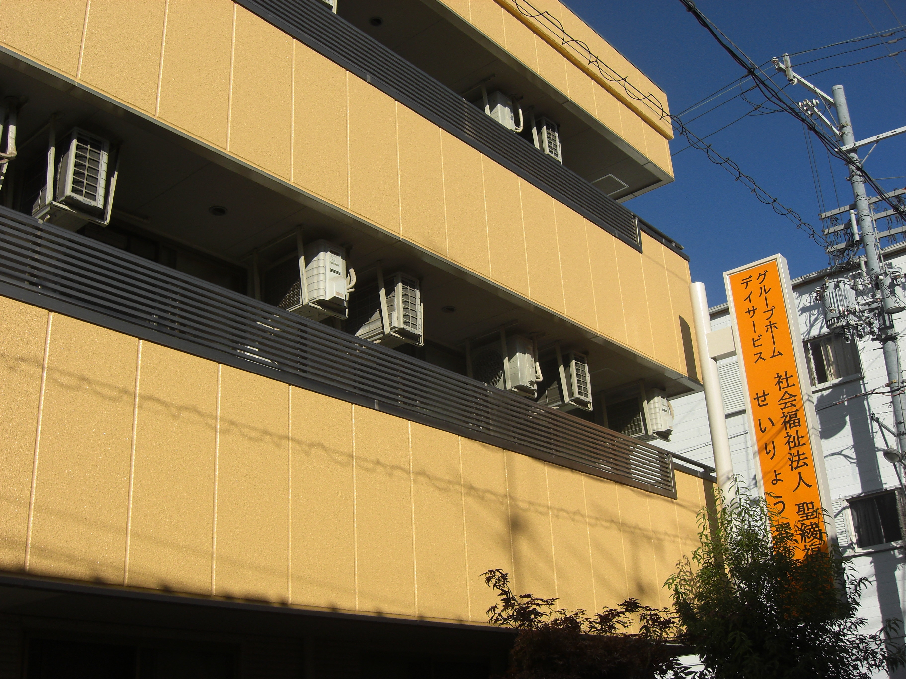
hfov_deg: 49.0
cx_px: 453
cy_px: 340
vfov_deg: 37.7
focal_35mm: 38
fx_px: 995
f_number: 8
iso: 80
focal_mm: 7.9
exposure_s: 1/320
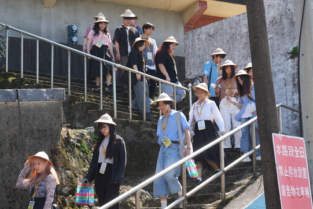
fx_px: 652
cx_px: 111
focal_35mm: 75
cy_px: 114
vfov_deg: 18.2
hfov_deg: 26.9
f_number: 4.5
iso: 125
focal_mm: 58
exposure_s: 1/320
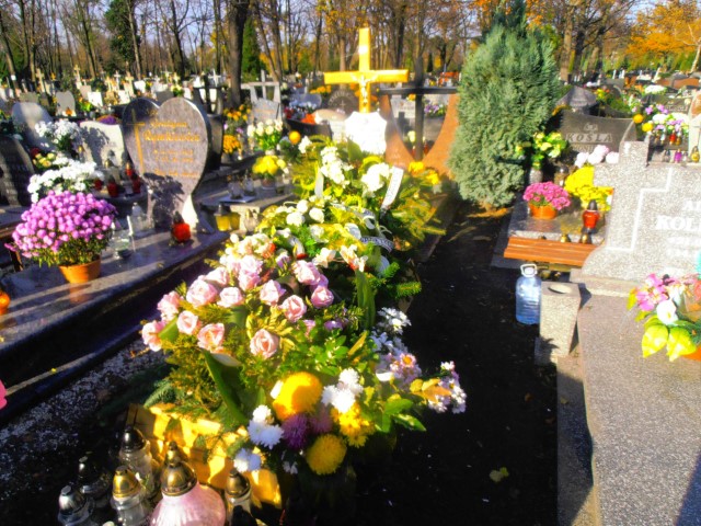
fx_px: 486
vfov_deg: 56.8
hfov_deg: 71.6
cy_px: 263
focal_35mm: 24
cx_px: 350
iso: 80
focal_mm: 4.2
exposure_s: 1/500
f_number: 3
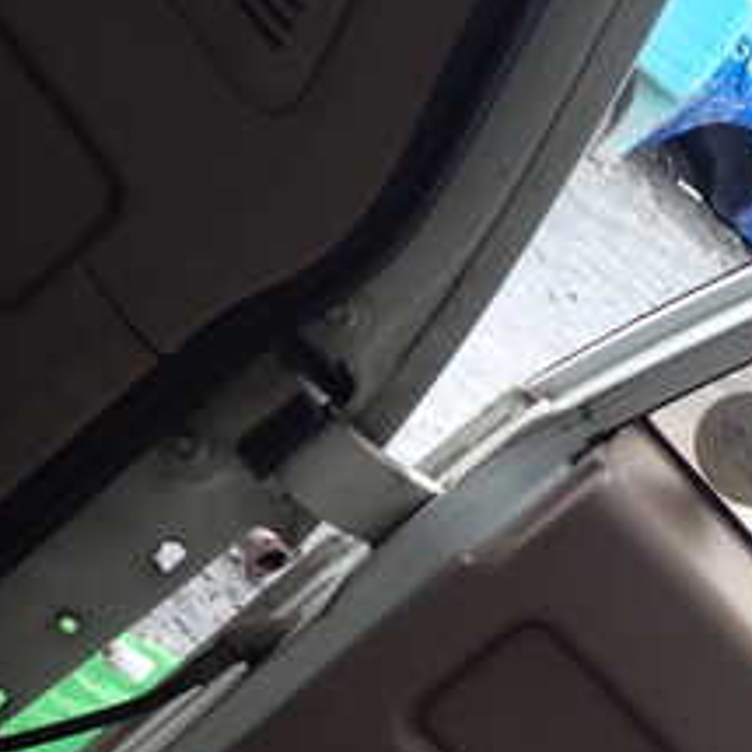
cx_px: 899
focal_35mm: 74
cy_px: 665
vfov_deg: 22.8
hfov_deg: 21.7
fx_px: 1819
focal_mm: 5.4
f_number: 2.3
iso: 100
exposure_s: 1/100
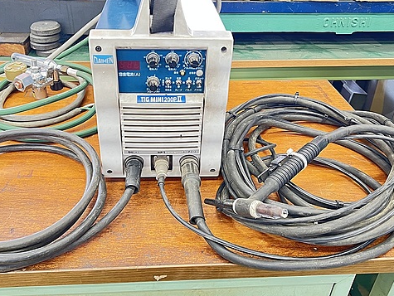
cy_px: 152
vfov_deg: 40.7
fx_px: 399
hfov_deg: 52.5
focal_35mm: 35
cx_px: 175
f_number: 1.5
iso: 400
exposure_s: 1/33
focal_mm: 5.7
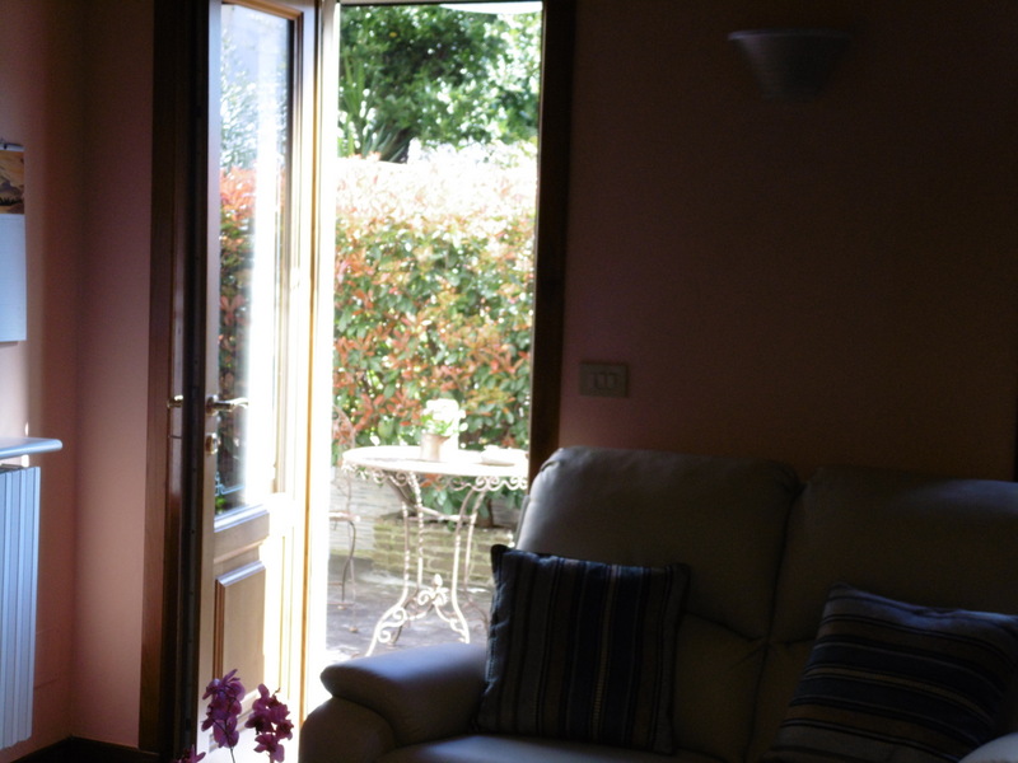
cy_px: 382
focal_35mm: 69
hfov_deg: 28.2
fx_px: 2029
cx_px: 509
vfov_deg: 21.3
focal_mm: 12.6
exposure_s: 1/80
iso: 100
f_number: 4.3
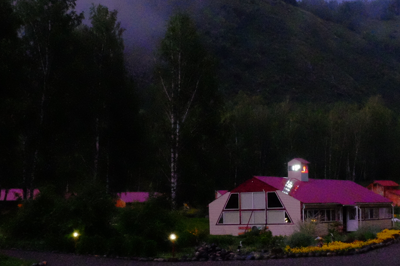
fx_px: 722
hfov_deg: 30.8
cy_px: 166
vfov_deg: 20.9
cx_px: 253
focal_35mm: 65
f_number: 7.1
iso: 6400
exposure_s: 1/30
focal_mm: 16
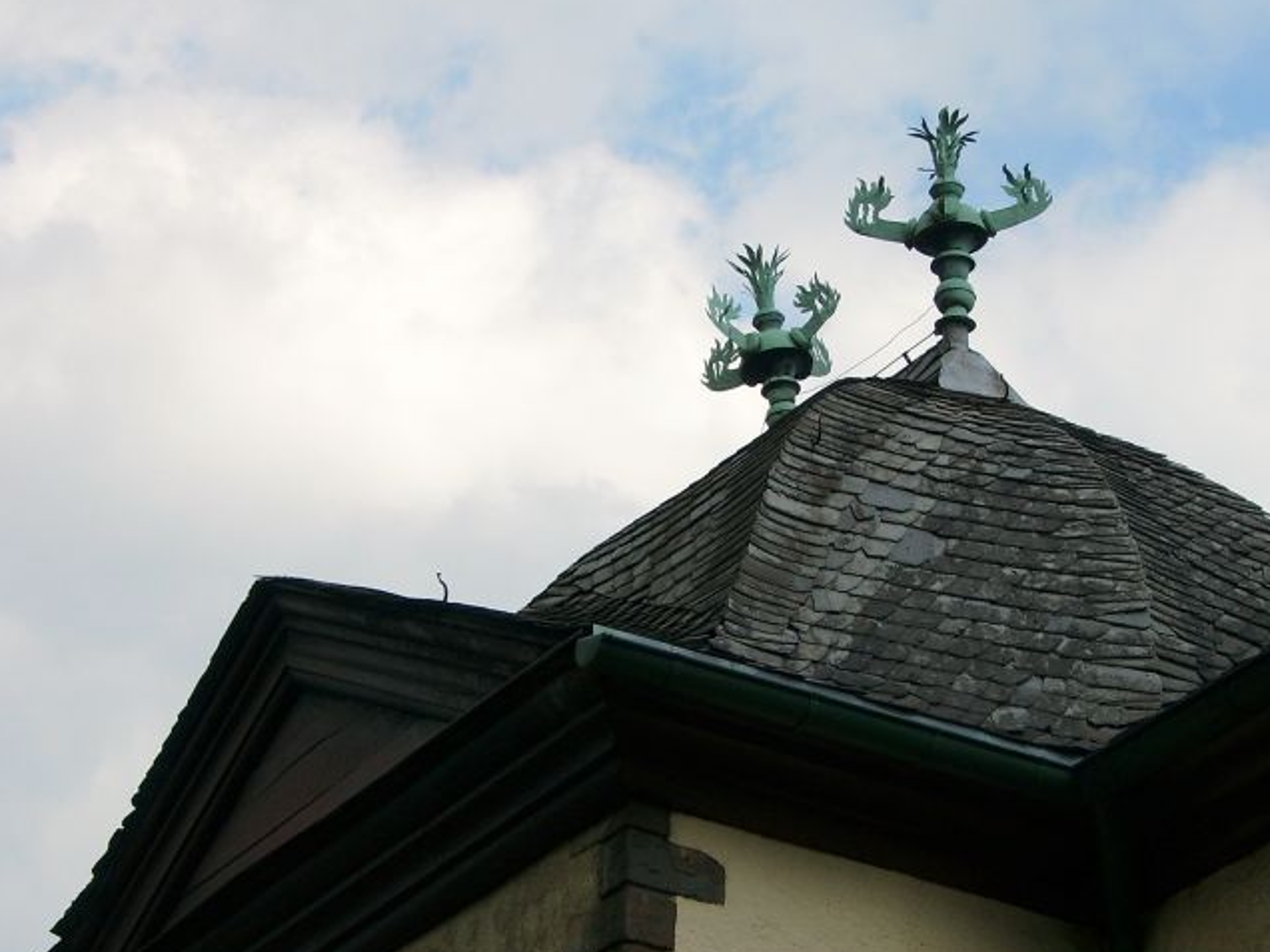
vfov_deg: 12.1
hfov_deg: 16.1
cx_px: 697
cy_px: 523
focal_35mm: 122
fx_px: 4476
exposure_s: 1/666
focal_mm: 20.05
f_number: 4
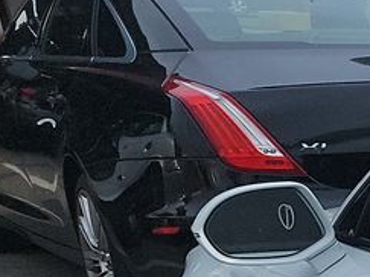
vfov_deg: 8.6
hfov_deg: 9.2
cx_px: 1209
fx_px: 1688
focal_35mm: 158
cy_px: 650
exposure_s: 1/897
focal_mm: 6.7
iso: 50
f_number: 1.8
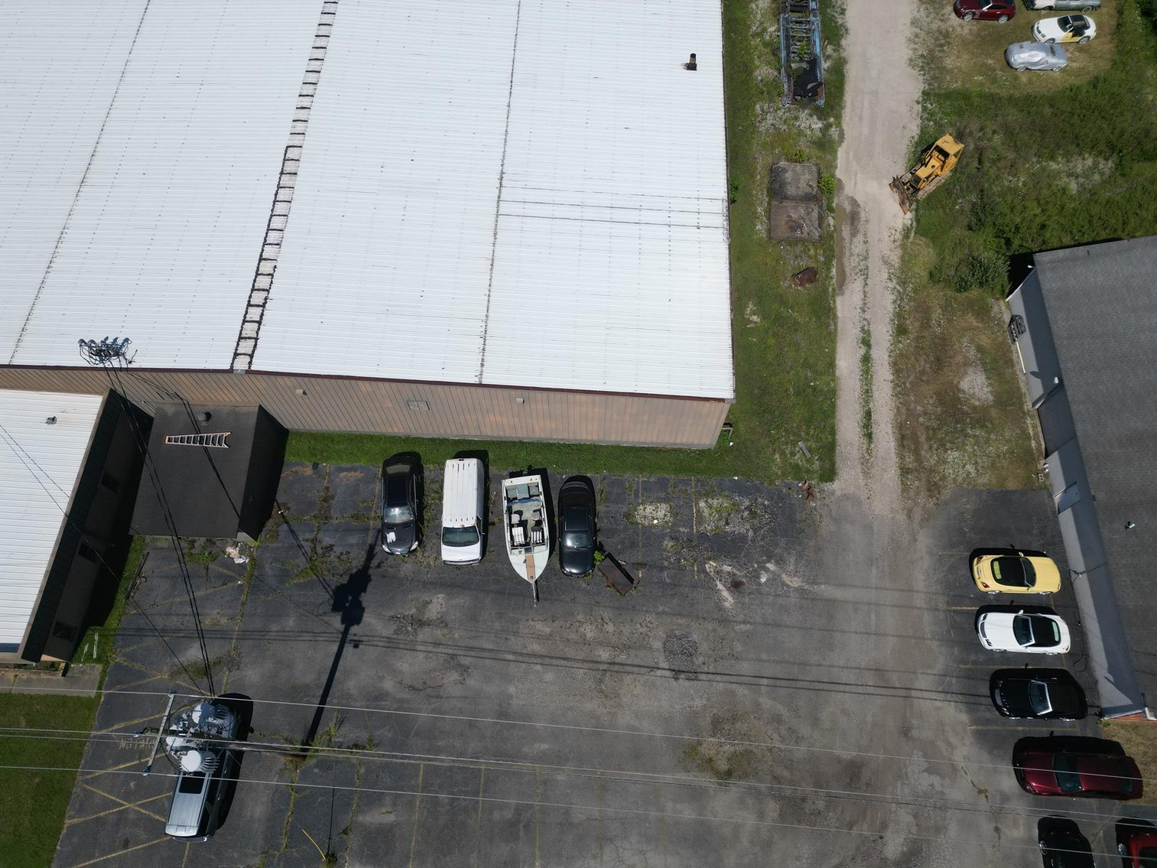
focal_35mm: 24
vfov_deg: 56.8
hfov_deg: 71.6
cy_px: 434
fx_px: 802
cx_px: 578
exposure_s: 1/8000
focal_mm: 6.72
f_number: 1.7
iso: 140
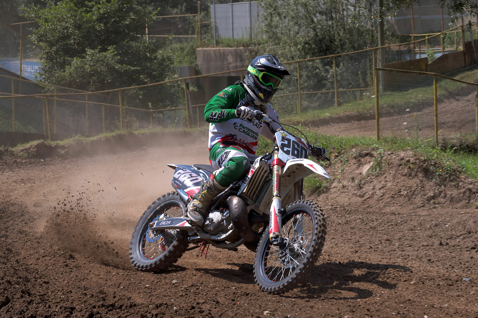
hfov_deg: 19.5
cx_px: 239
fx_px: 1394
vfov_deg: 13.0
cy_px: 159
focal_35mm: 105
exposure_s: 1/800
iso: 500
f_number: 11
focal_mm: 105
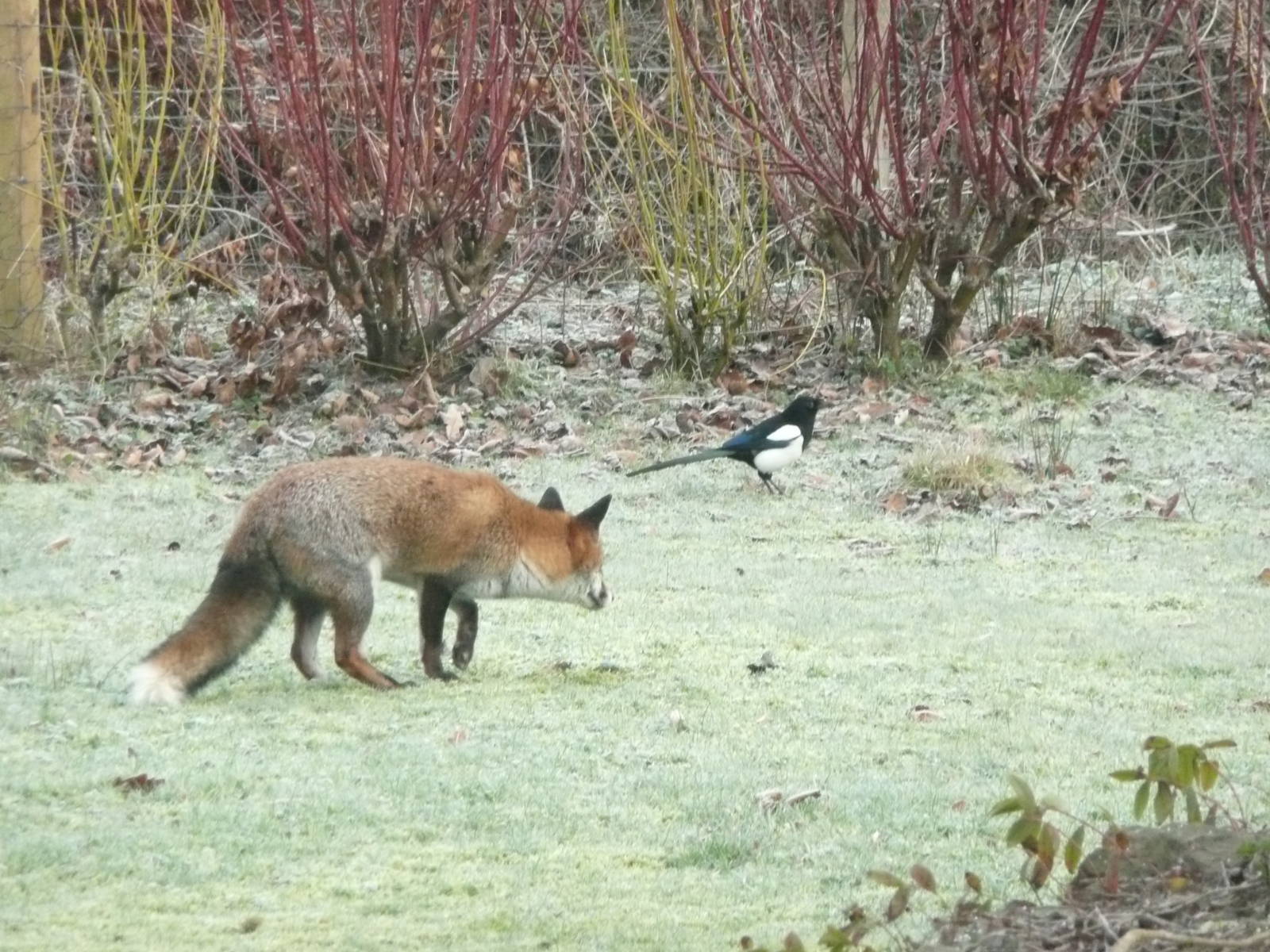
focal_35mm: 280
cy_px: 476
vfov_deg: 5.3
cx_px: 635
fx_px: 10273
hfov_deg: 7.1
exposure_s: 1/125
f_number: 4.9
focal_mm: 46
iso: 640
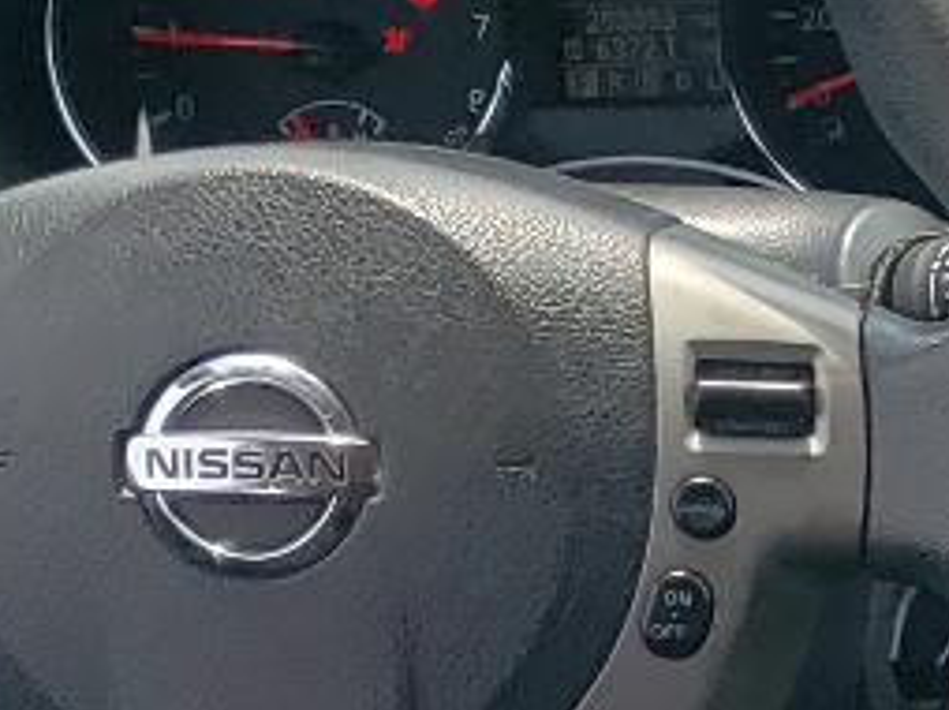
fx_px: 4492
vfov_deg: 8.7
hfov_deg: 10.9
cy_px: 1282
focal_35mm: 164
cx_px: 1932
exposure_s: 1/833
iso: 50
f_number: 1.5
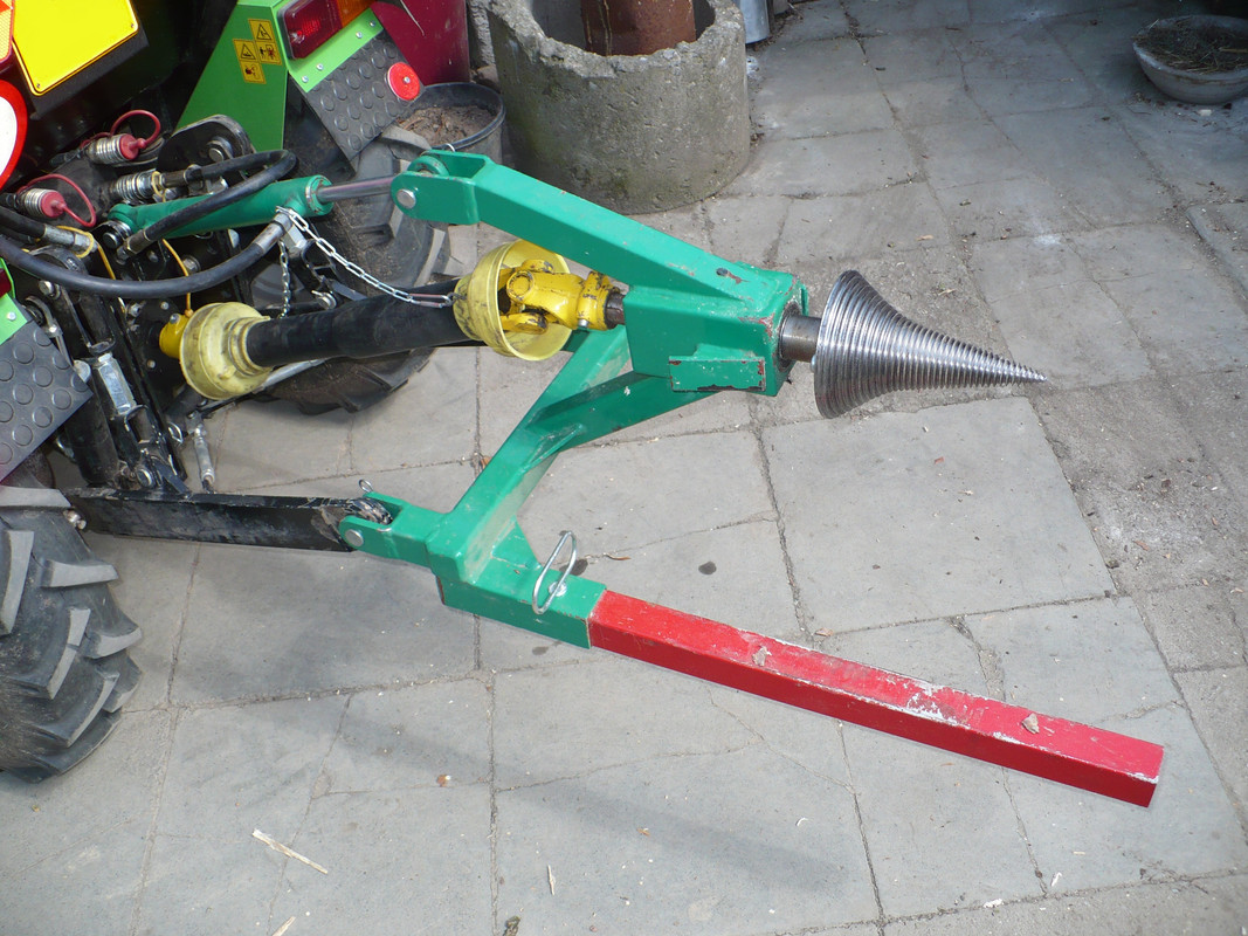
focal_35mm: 37
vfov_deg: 38.7
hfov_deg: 50.1
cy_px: 468
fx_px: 1334
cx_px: 624
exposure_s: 1/320
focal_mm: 6.1
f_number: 2.8
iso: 100
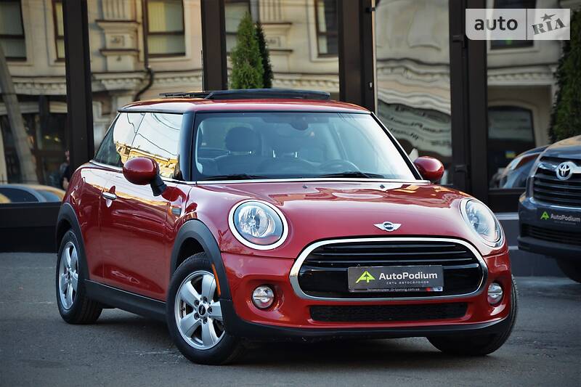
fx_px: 2541
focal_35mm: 158
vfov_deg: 8.7
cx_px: 290
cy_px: 194
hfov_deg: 13.0
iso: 800
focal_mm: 105
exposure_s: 1/200
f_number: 5.6
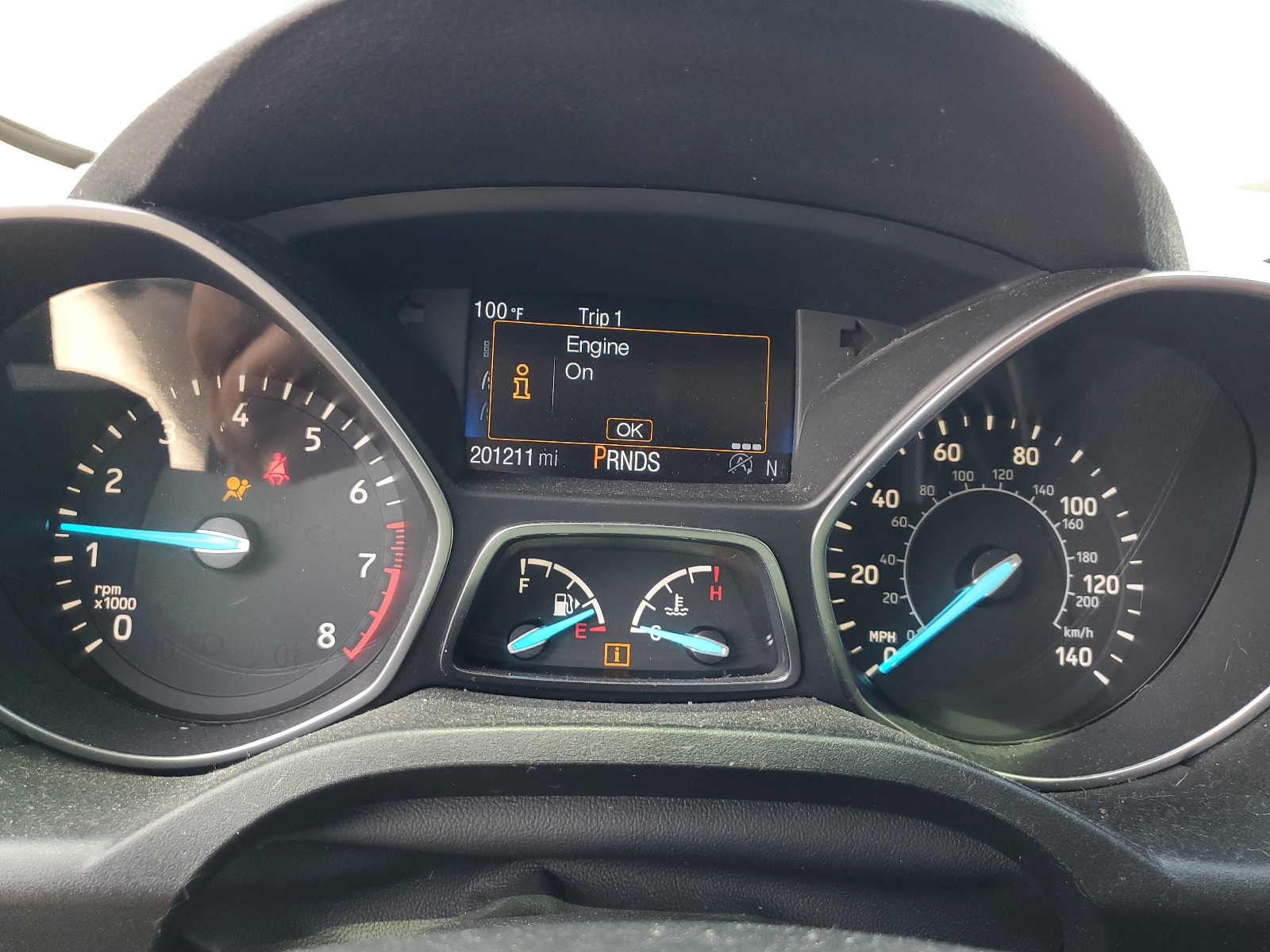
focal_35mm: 26
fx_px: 954
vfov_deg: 53.1
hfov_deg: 67.3
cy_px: 476
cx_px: 635
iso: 80
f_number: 1.5
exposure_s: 1/120
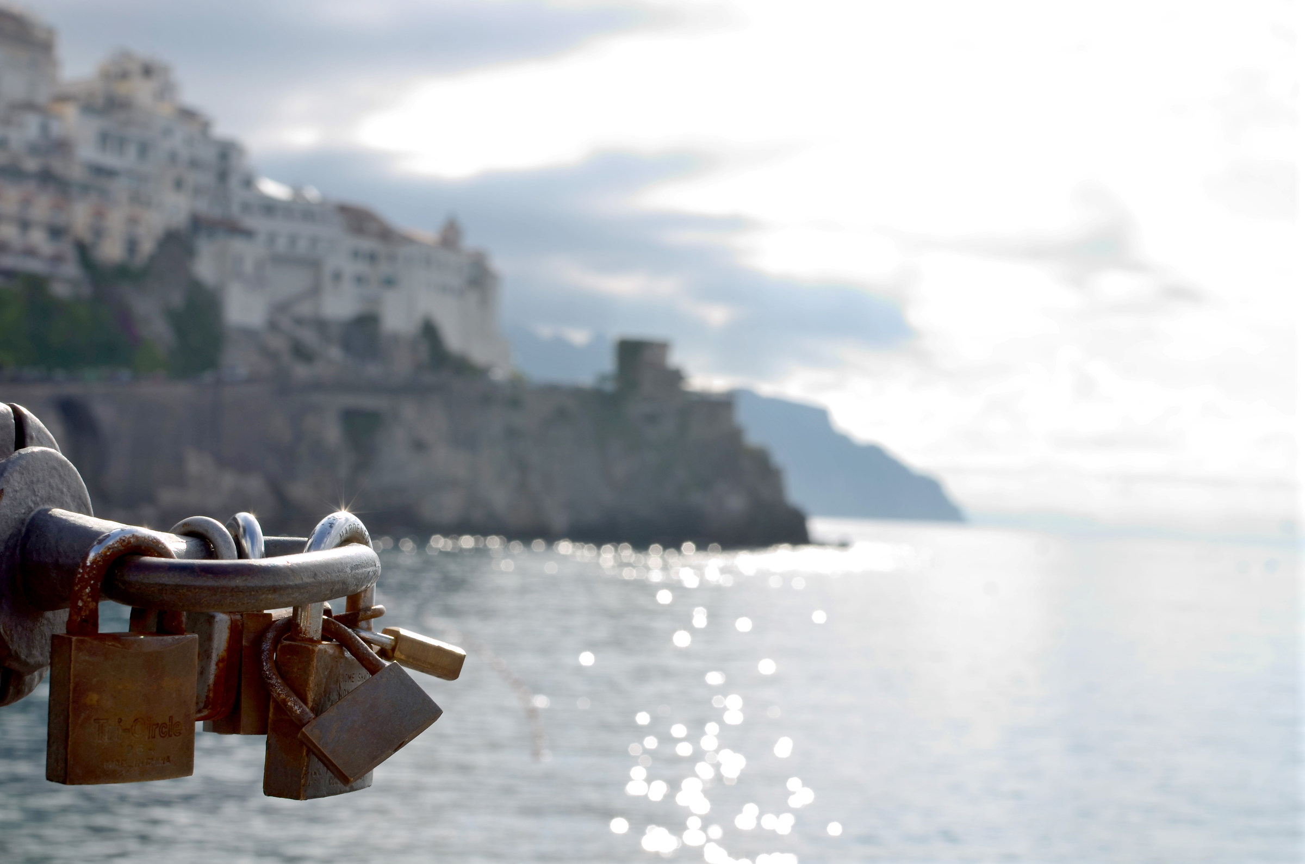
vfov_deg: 25.6
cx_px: 652
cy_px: 432
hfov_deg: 37.9
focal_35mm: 52
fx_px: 1899
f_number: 9
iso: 100
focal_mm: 35
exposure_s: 1/125
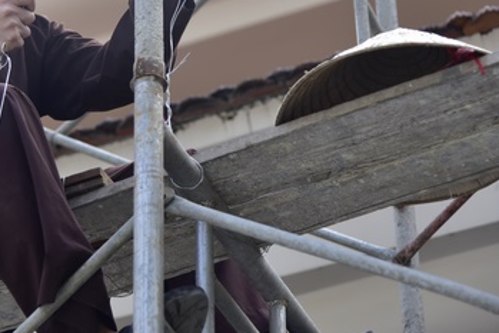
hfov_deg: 12.8
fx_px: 2219
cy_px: 51
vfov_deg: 8.6
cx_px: 136
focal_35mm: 160
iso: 100
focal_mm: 86
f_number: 4
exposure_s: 1/400
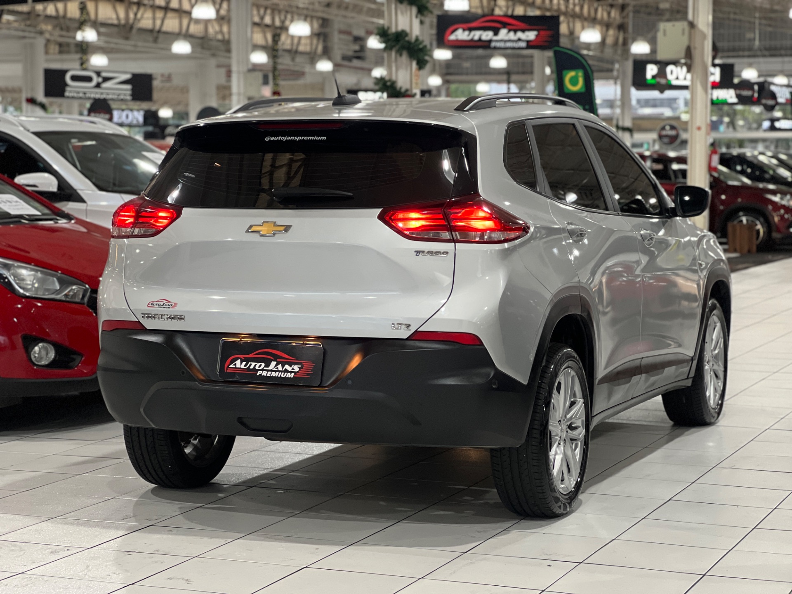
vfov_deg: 19.1
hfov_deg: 25.3
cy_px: 297
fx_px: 1762
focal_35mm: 77
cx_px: 396
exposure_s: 1/40
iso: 320
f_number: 2.8
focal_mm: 9
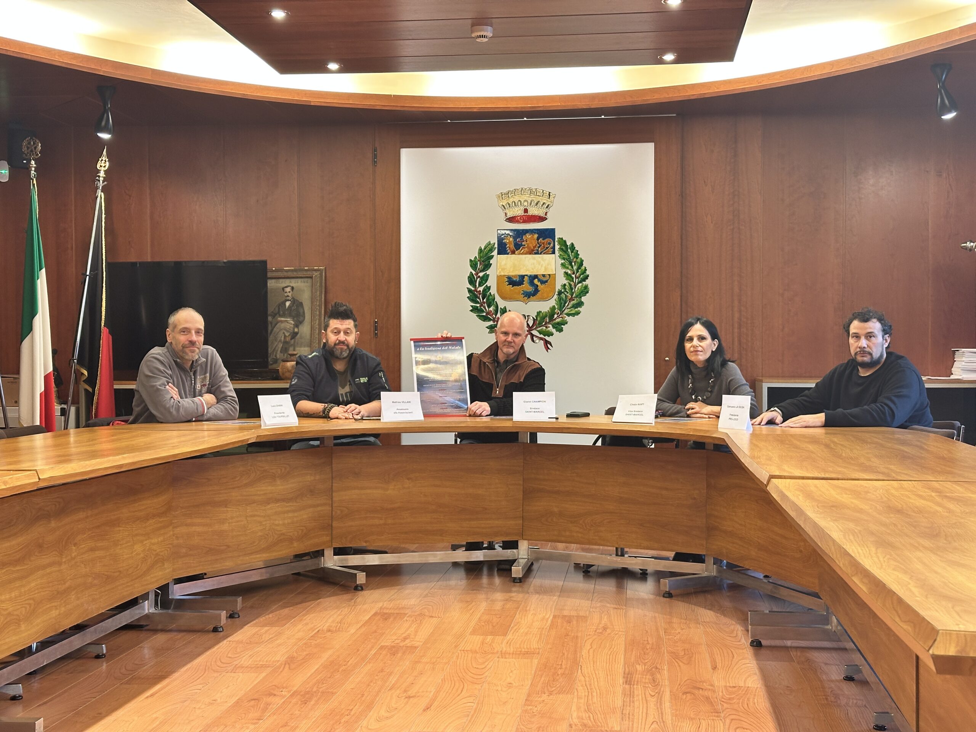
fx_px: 1353
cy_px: 366
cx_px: 488
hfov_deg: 39.7
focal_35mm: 48
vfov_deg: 30.3
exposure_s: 1/50
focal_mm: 6.86
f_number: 1.78
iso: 125
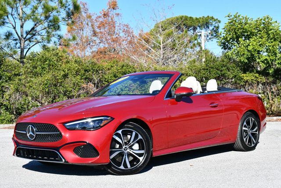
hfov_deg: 33.4
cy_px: 94
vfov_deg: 22.7
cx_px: 140
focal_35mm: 60
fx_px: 469
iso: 110
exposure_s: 1/250
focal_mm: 30
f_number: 8
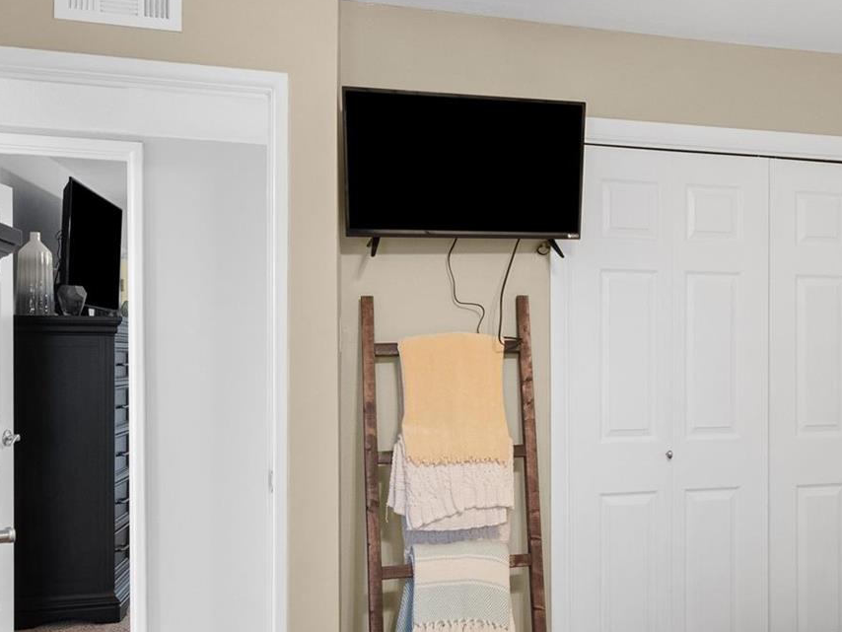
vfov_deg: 39.6
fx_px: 876
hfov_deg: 49.1
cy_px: 370
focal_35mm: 36
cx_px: 642
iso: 800
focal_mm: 10
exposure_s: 1/3
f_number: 5.6
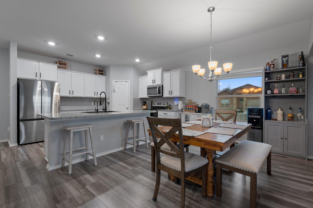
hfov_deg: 96.8
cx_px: 156
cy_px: 104
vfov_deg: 73.7
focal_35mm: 16
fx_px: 139
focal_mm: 16
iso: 100
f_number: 8
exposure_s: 1.3
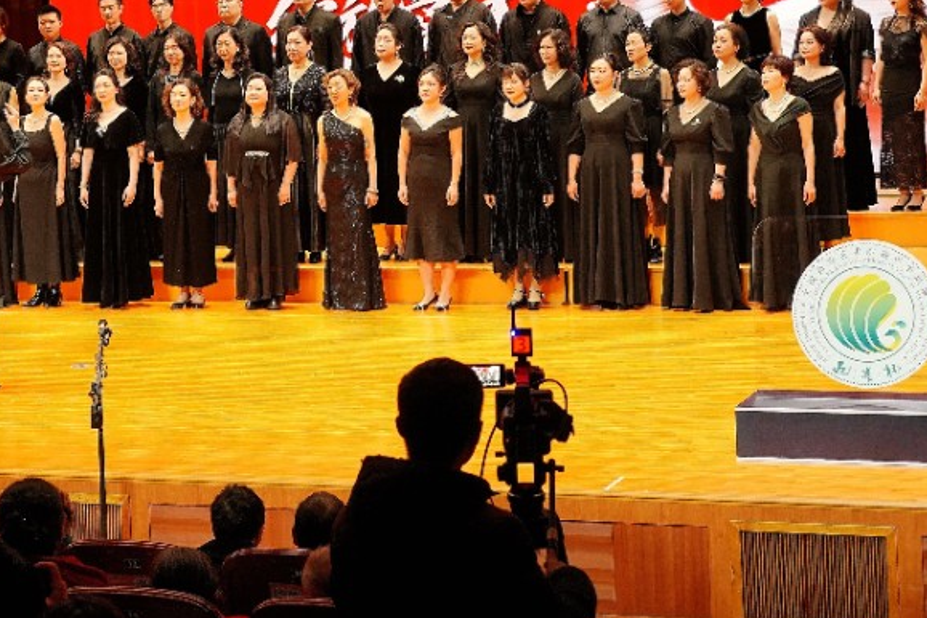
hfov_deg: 22.0
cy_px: 126
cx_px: 244
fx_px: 2368
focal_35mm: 92
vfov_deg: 14.8
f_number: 4.5
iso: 1250
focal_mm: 38
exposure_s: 1/125
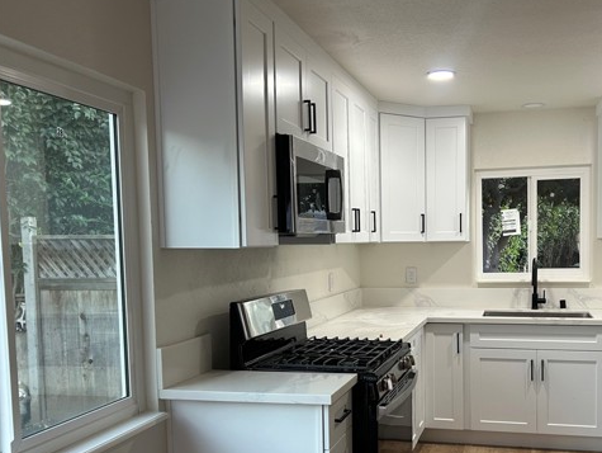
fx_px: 609
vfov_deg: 40.4
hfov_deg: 51.6
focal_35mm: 35
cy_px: 288
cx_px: 400
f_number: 1.5
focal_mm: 5.7
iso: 100
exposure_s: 1/121
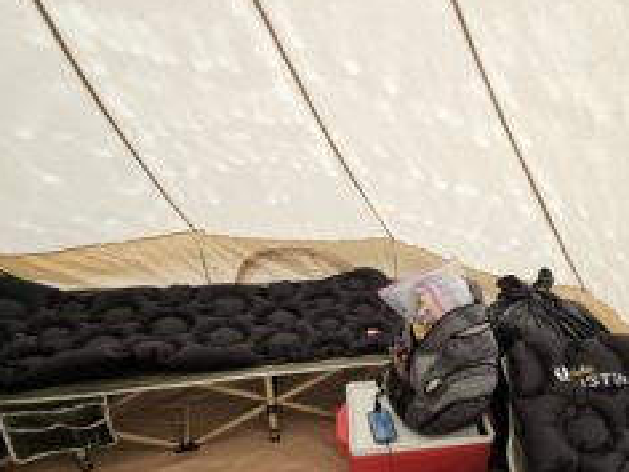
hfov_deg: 74.0
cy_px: 301
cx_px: 421
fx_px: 400
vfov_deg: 60.1
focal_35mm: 22
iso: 80
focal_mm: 2.2
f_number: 2.2
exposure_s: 1/77
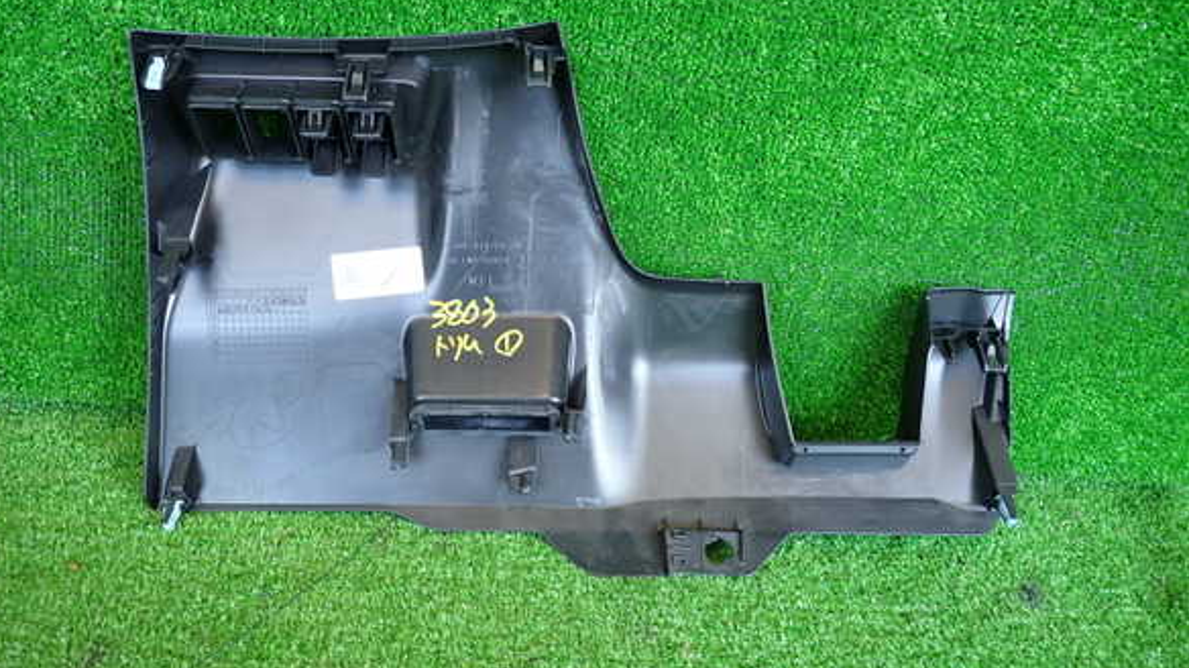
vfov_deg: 41.5
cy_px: 334
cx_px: 584
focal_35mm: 28
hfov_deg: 67.9
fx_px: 882
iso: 200
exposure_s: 1/60
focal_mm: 4.5
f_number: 2
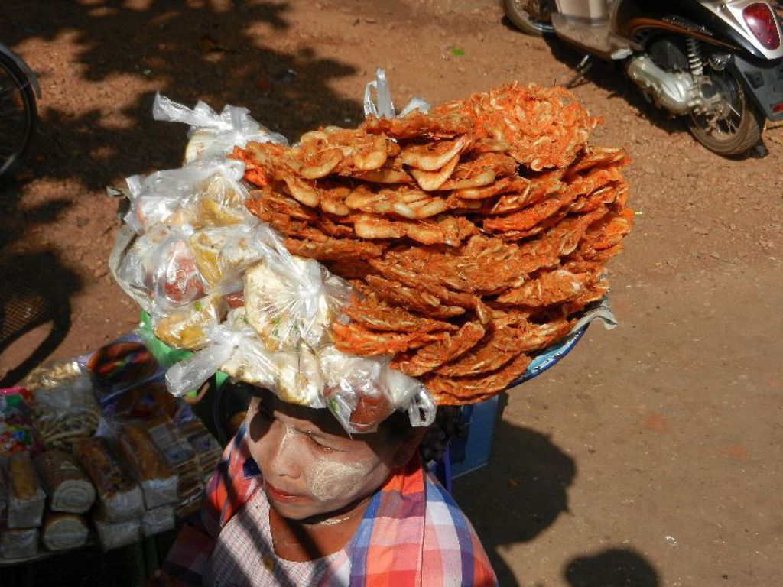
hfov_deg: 36.2
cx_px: 392
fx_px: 1199
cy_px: 294
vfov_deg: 27.5
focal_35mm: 53
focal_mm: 9.4
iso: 160
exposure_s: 1/1600
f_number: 4.4
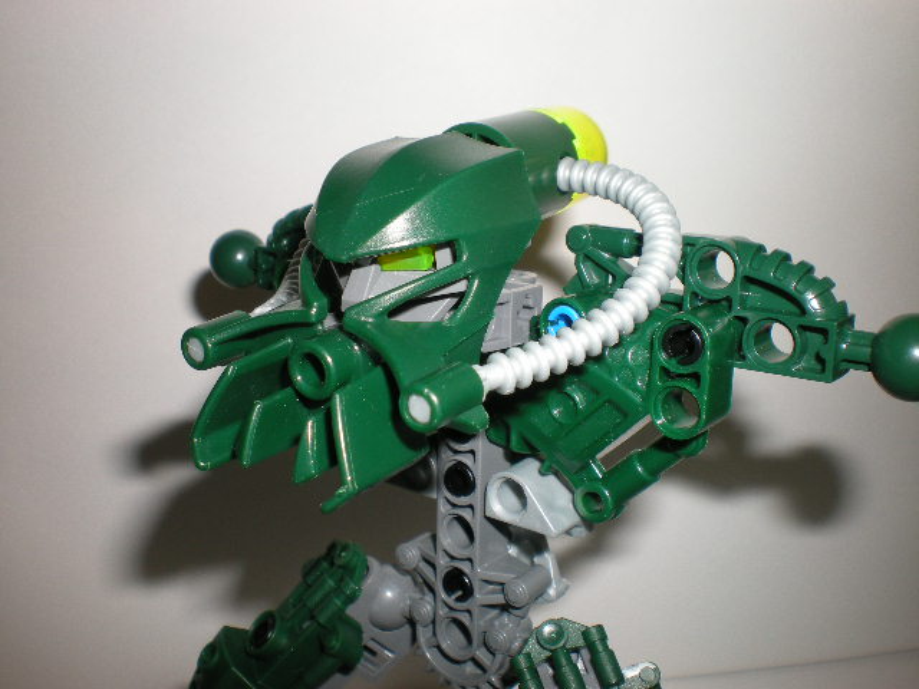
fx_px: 1009
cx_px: 460
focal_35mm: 38
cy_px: 344
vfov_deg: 37.7
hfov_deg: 49.0
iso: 64
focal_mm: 6.3
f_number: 4.6
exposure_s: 1/60
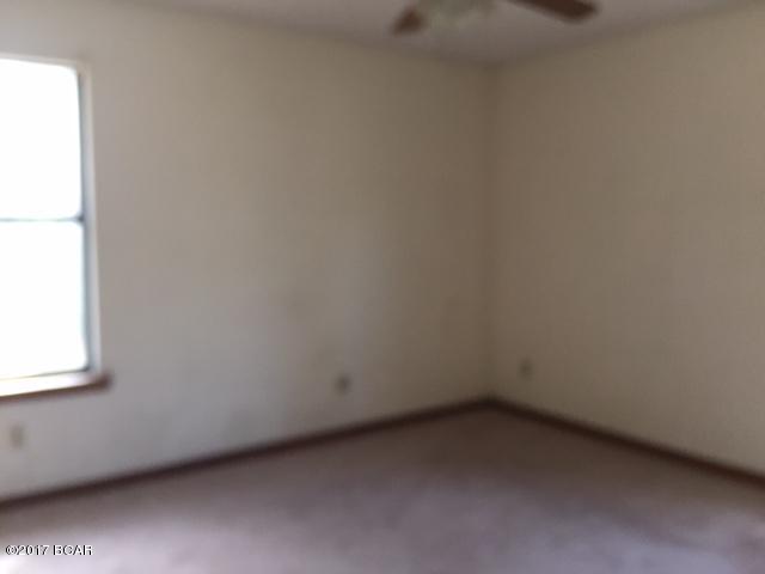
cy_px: 287
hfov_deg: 61.7
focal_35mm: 29
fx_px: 641
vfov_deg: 48.2
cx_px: 382
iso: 50
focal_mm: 4.15
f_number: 2.2
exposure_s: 1/30
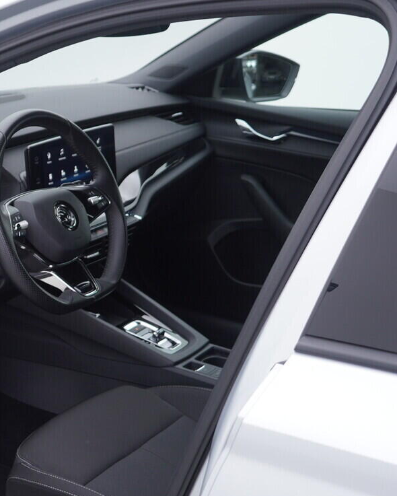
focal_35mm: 66
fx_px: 969
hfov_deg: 21.6
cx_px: -66
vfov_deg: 28.6
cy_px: 312
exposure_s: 1/50
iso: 125
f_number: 3.2
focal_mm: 24
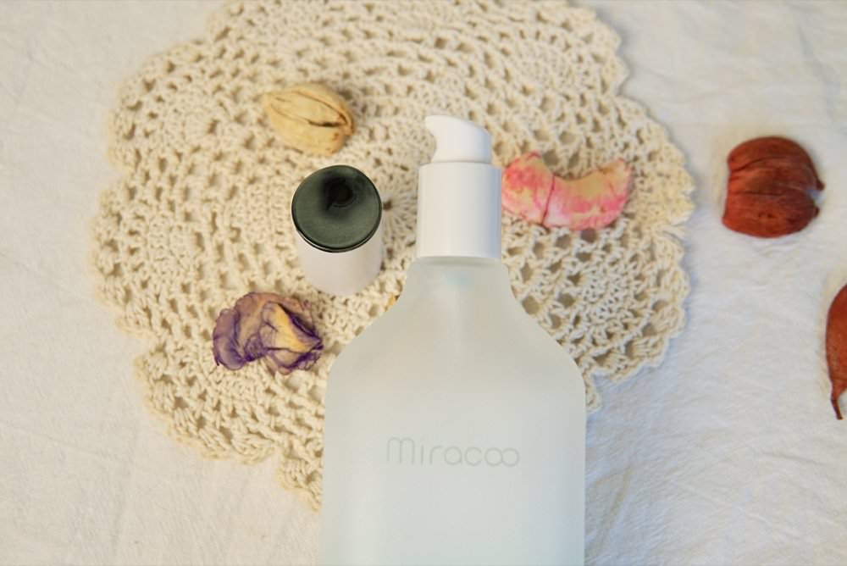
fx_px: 1059
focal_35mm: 45
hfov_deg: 43.6
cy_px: 283
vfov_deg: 29.9
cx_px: 424
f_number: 4.5
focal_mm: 30
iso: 100
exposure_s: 1/125
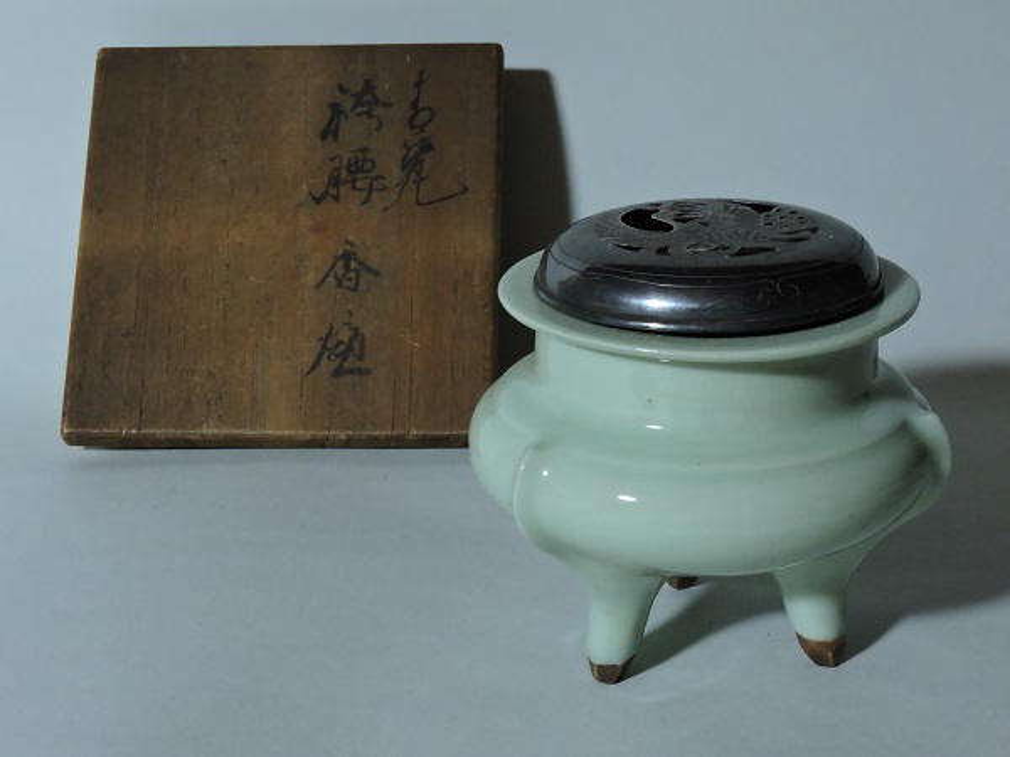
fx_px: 2042
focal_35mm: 70
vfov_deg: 21.0
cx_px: 505
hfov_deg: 27.8
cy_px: 378
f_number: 8
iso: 800
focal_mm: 12.5
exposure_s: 1/6
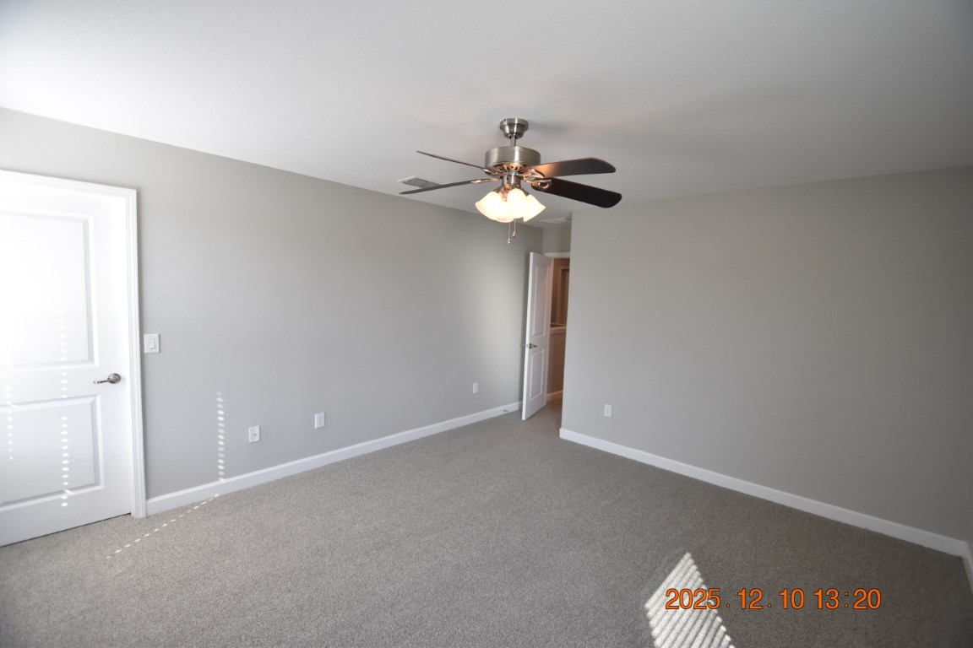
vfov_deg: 77.3
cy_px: 324
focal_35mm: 15
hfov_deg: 100.4
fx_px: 405
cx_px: 486
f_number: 3.5
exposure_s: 1/500
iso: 800
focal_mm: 10
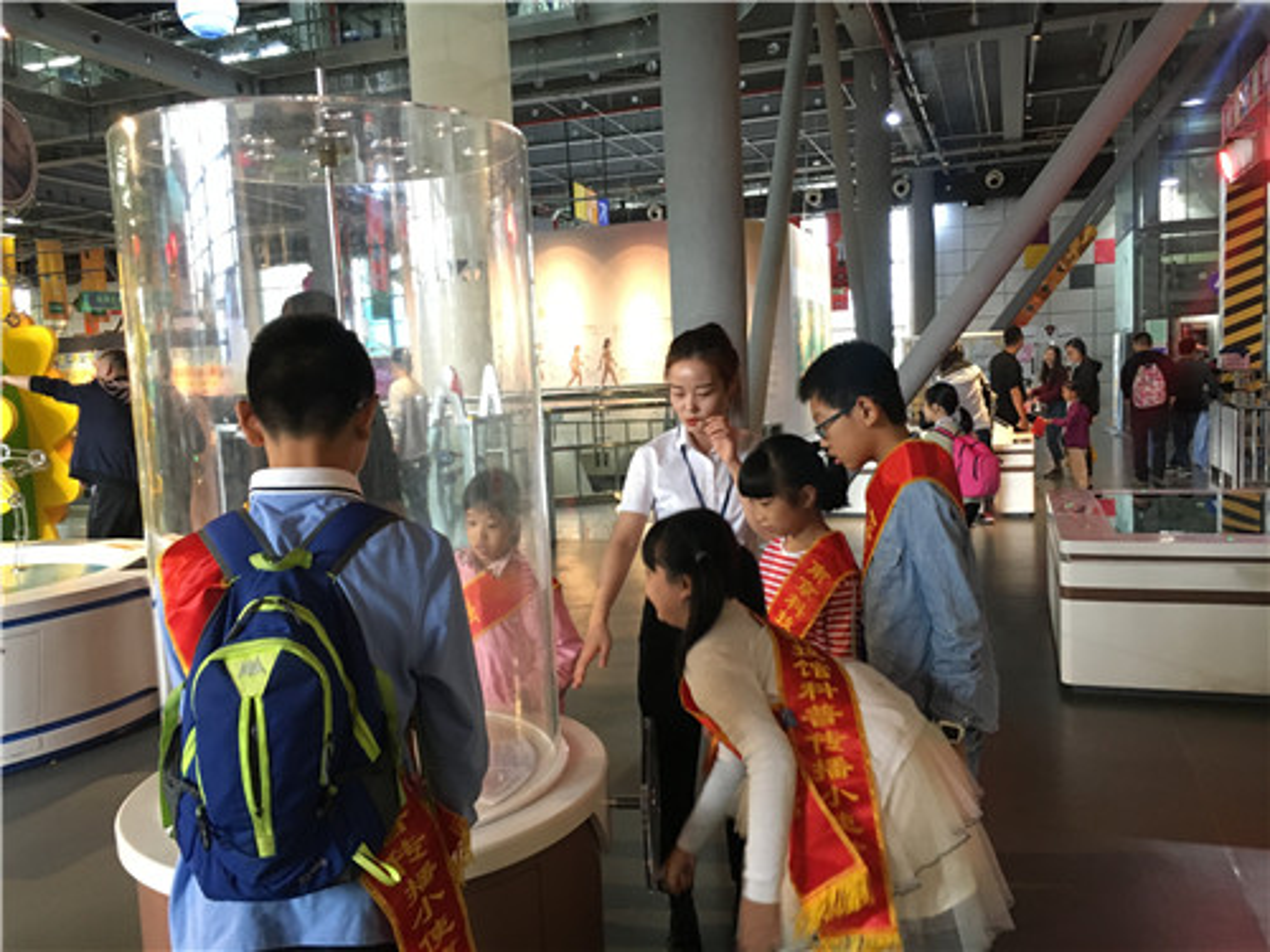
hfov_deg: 61.7
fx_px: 1064
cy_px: 476
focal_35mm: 29
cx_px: 635
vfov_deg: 48.2
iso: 200
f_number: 2.2
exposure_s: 1/20
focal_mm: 4.15
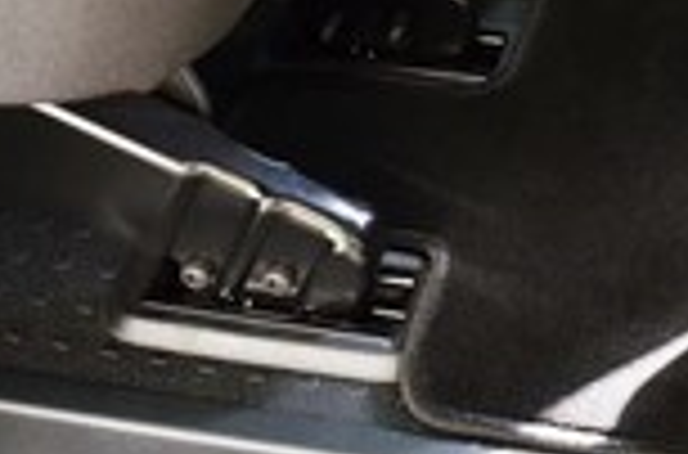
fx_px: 1410
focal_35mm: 74
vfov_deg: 18.0
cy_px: 40
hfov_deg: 26.6
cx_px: 603
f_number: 8
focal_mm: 18
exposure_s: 1/15
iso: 400
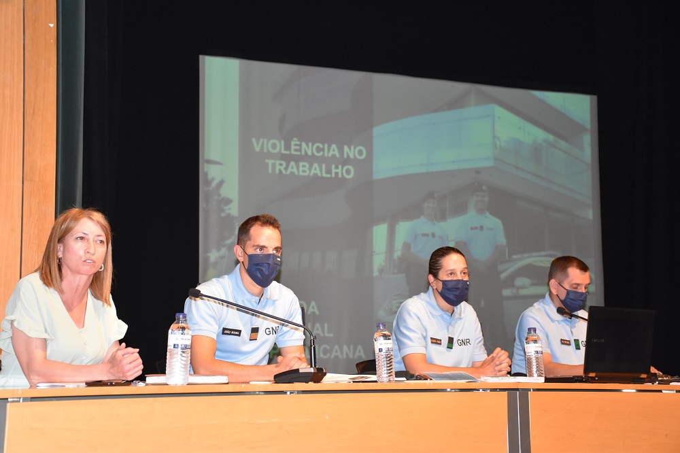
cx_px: 340
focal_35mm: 68
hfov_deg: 29.9
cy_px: 226
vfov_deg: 20.1
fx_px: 1275
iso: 2200
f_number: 4.5
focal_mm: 45
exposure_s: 1/60
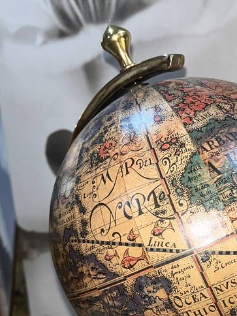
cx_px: 250
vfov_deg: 31.8
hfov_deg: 25.0
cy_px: 327
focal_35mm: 55
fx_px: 502
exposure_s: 1/57
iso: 32
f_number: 1.6
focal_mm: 5.1
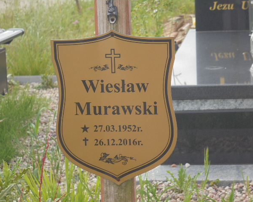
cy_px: 101
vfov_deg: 12.1
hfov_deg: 15.0
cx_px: 121
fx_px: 958
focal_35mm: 128
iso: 100
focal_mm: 21.8
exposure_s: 1/160
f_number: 5.6
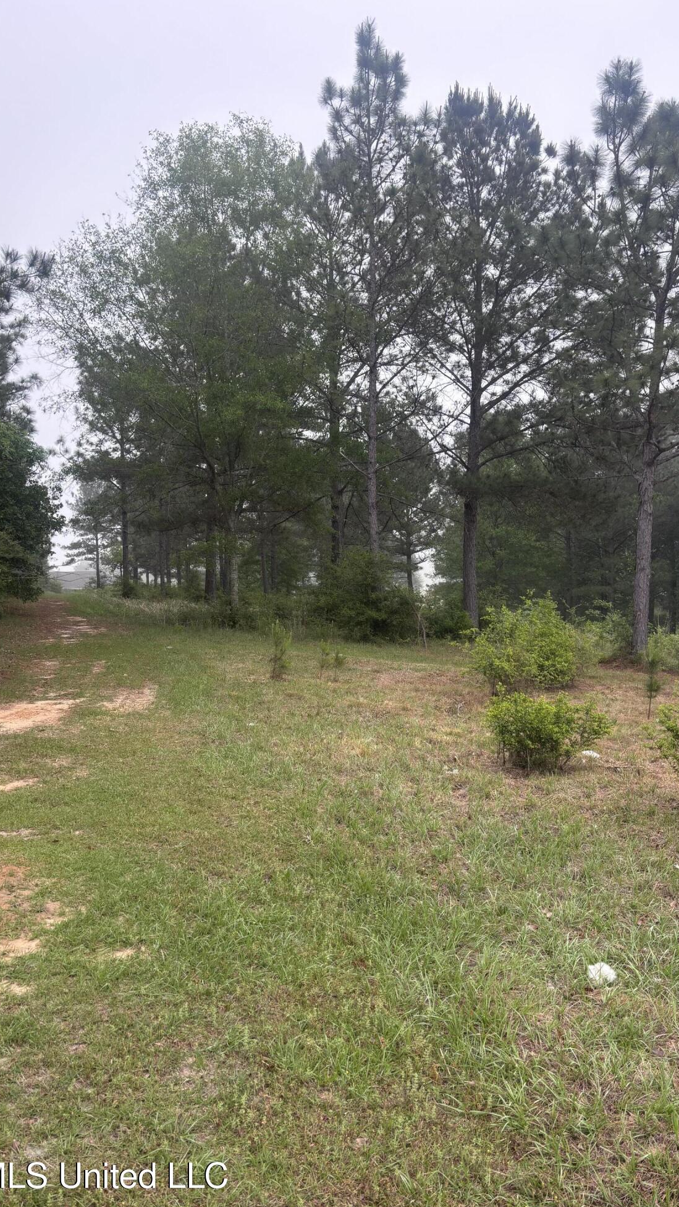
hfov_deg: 40.2
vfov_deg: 66.1
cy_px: 615
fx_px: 928
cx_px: 326
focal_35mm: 29
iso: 50
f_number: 1.6
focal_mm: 5.96
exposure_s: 1/618
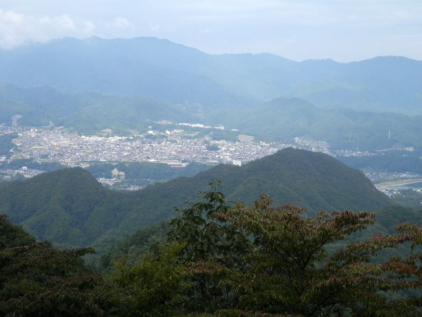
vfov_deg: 24.4
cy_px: 158
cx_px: 211
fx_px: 731
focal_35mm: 60
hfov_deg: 32.2
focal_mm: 10.8
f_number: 4.2
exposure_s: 1/640
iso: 80
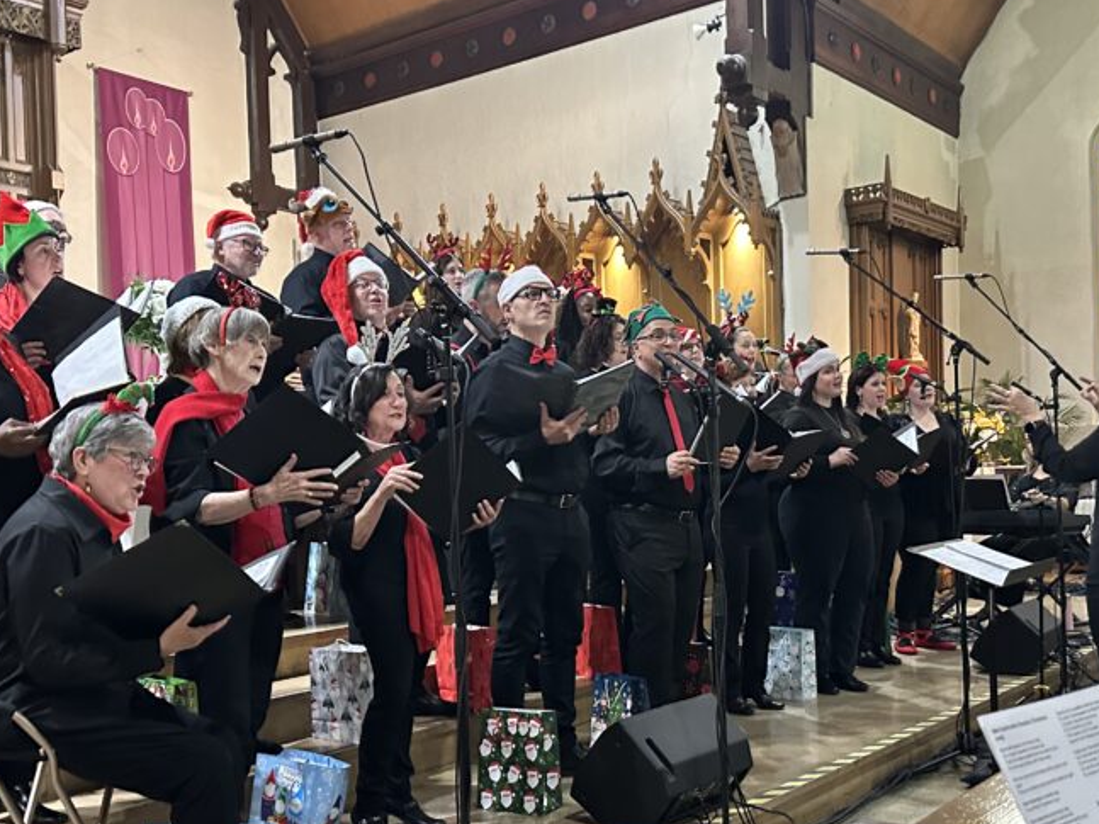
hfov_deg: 49.0
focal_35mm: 38
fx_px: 1206
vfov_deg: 37.6
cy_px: 489
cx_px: 574
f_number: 1.78
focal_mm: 6.86
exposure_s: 1/40
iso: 800
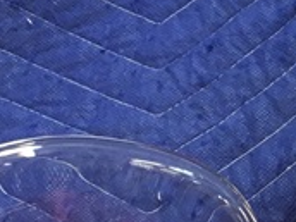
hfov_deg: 11.3
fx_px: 1479
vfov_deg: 8.6
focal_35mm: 173
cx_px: 320
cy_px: 193
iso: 64
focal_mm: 4.15
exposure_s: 1/30
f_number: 2.2
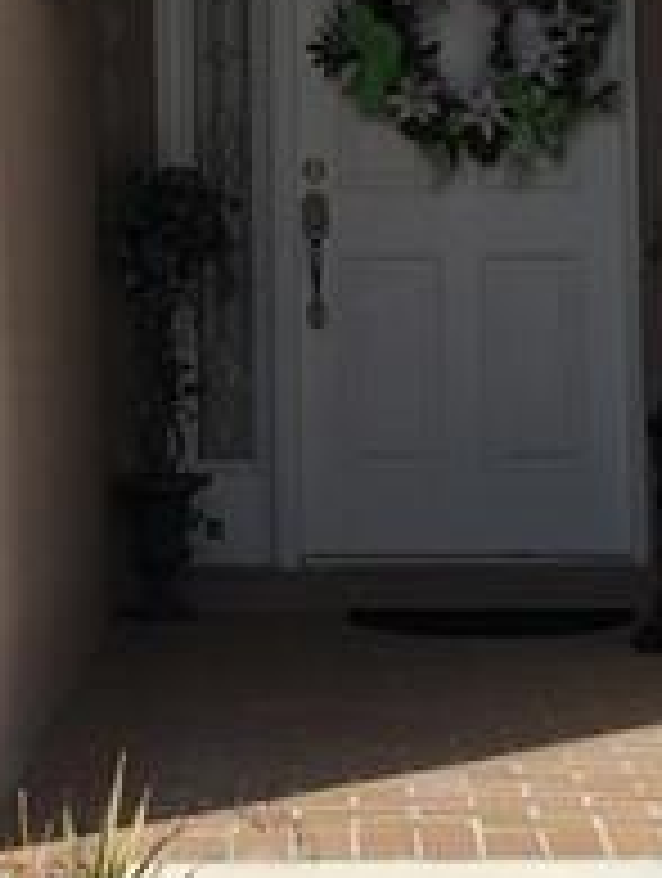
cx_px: 234
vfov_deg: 17.0
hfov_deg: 13.0
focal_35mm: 114
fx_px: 2897
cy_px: 77
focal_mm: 4.15
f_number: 2.2
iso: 25
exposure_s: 1/1425
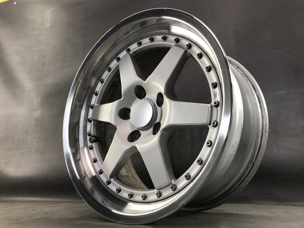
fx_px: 246
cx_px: 152
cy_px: 114
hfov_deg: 63.4
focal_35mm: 28
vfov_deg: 49.7
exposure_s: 1/50
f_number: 1.8
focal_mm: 3.99
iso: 25
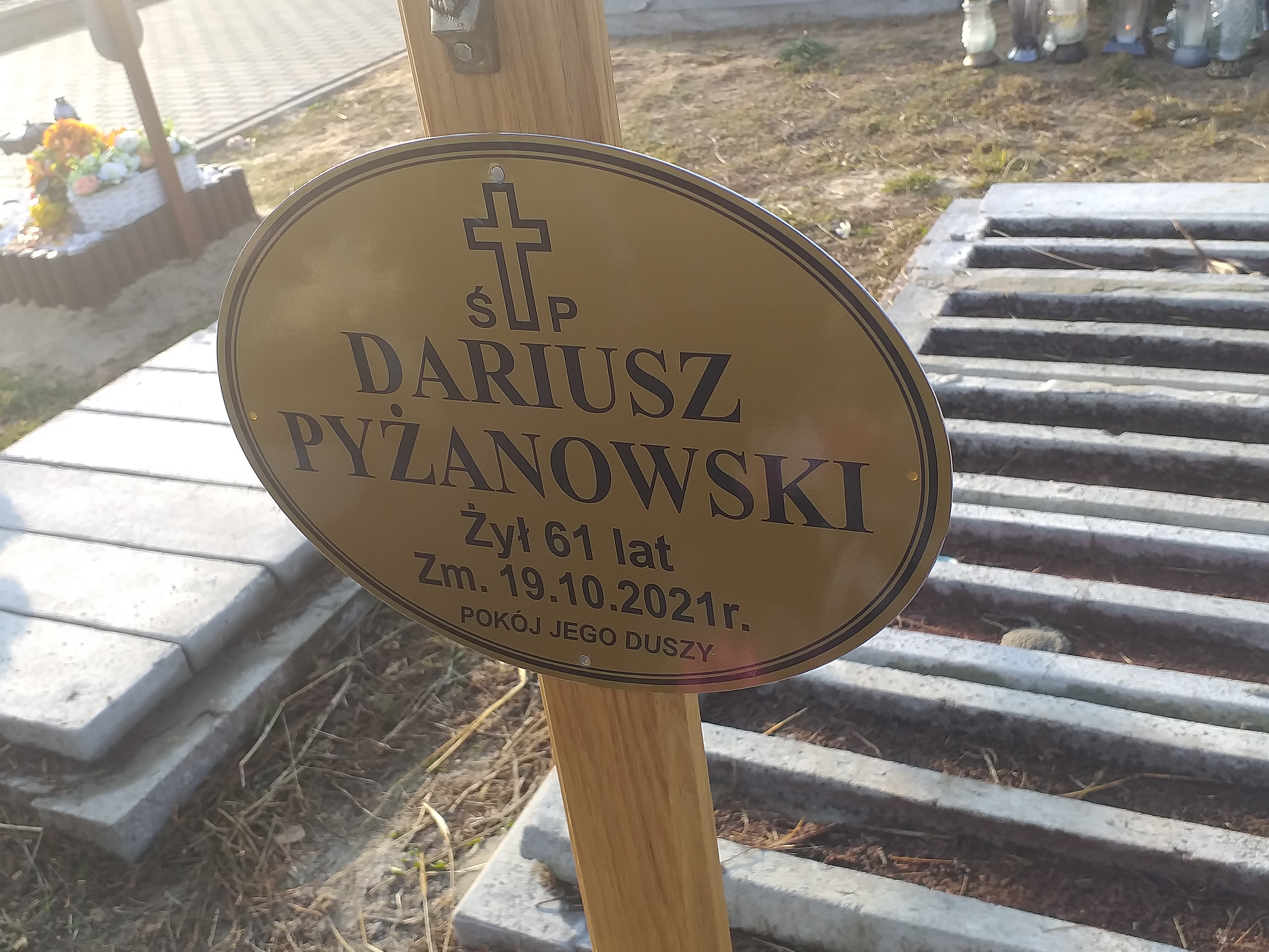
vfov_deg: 51.4
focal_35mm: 27
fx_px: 990
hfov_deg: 65.3
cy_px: 476
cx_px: 634
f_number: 1.9
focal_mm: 3.6
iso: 40
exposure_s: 1/448
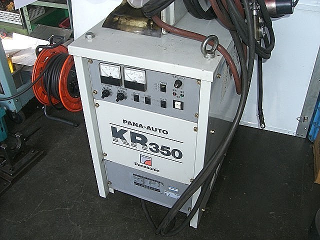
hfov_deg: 49.0
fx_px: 351
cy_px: 120
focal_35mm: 38
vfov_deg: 37.7
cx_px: 160
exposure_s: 1/250
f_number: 2.7
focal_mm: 6.2
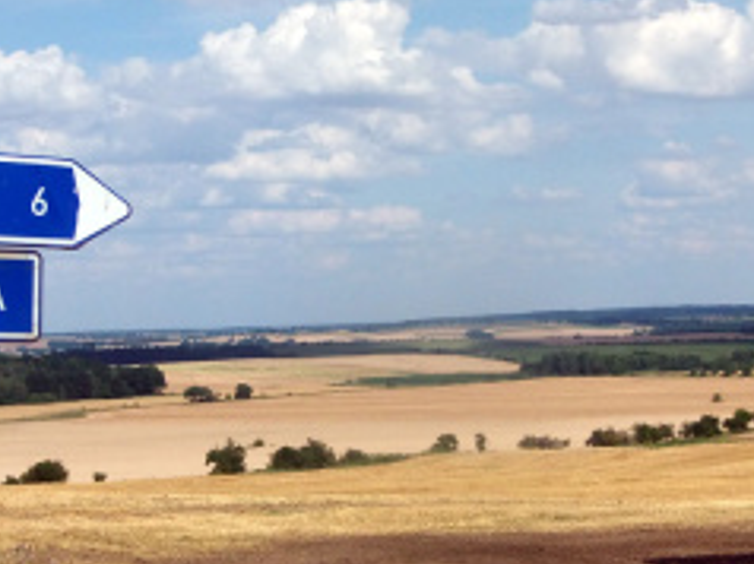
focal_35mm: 103
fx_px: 2241
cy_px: 280
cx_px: 412
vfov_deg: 14.3
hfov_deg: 19.1
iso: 100
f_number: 8.9
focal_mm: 8.7
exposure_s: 1/320
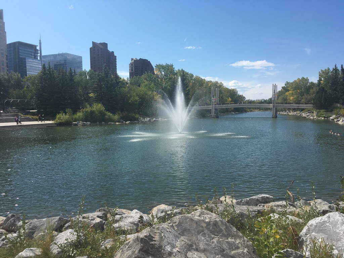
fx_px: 288
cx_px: 172
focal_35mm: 29
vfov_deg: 48.2
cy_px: 129
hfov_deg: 61.7
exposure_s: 1/2331
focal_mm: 4.15
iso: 25
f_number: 2.2
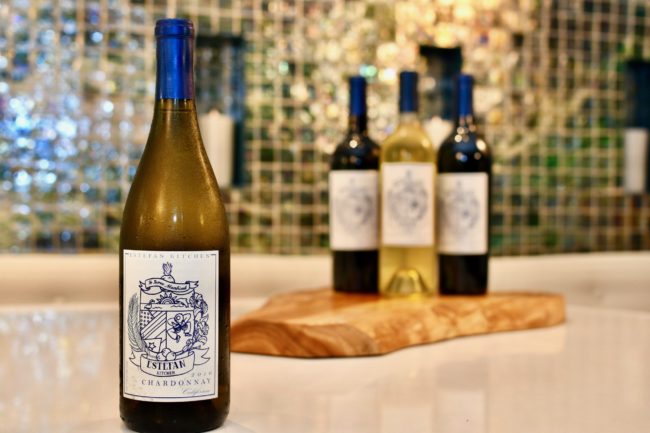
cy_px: 216
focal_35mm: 52
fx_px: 948
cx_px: 325
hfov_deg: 37.9
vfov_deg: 25.7
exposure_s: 1/60
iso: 250
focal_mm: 35
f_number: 3.5
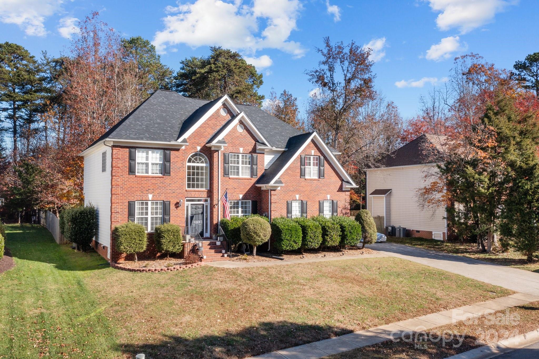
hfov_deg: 65.5
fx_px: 419
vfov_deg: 46.4
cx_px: 270
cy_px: 180
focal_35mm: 28
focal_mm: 10.26
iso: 100
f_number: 5.6
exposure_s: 1/320
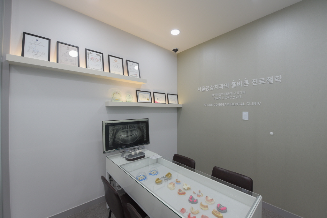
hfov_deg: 104.2
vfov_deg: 81.2
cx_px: 164
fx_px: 127
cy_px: 109
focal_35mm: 14
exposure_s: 1/125
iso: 640
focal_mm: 14
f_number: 6.3
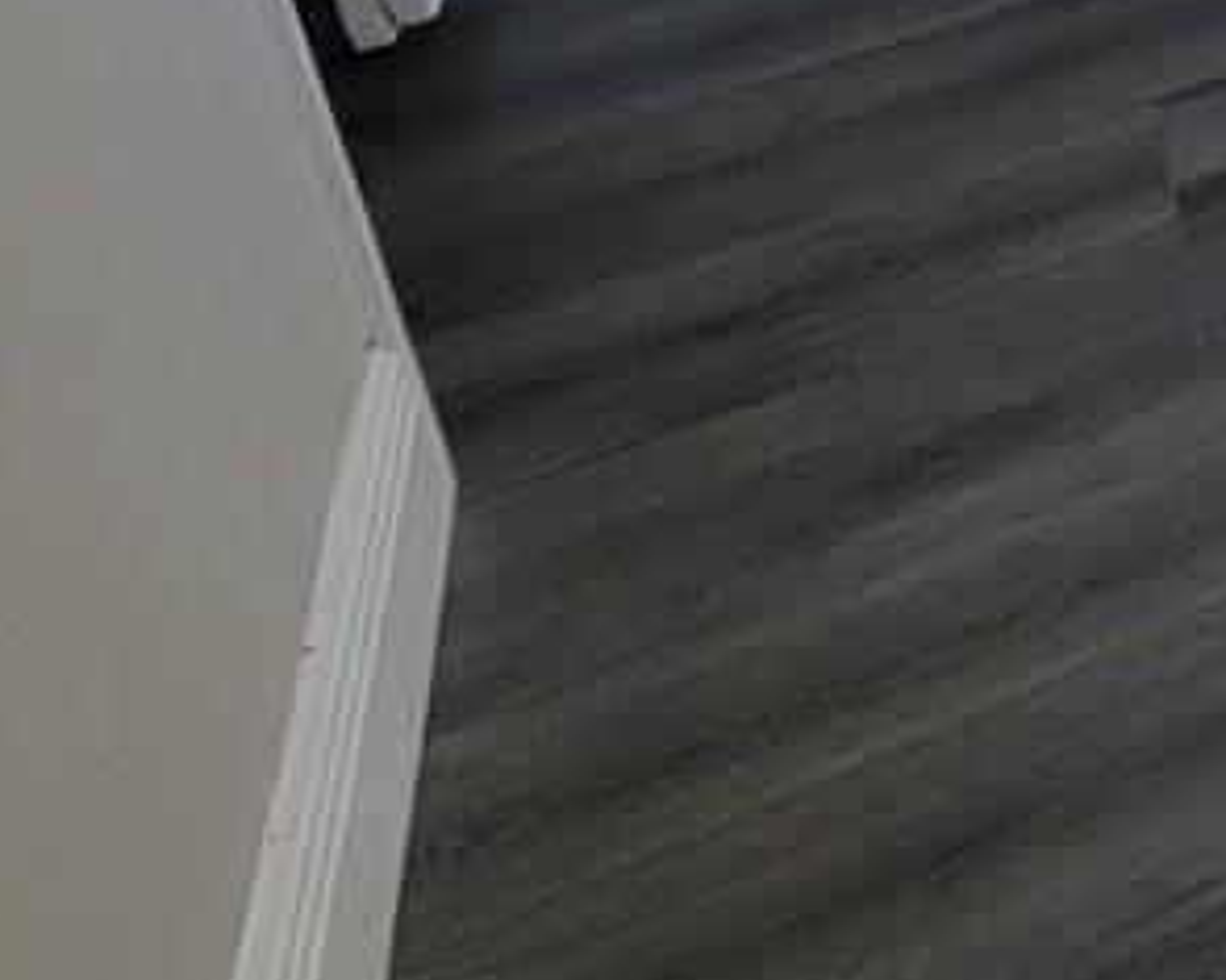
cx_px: 2965
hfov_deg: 15.0
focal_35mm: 69
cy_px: -888
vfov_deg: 17.2
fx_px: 2503
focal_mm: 2.2
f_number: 2.2
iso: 80
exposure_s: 1/60
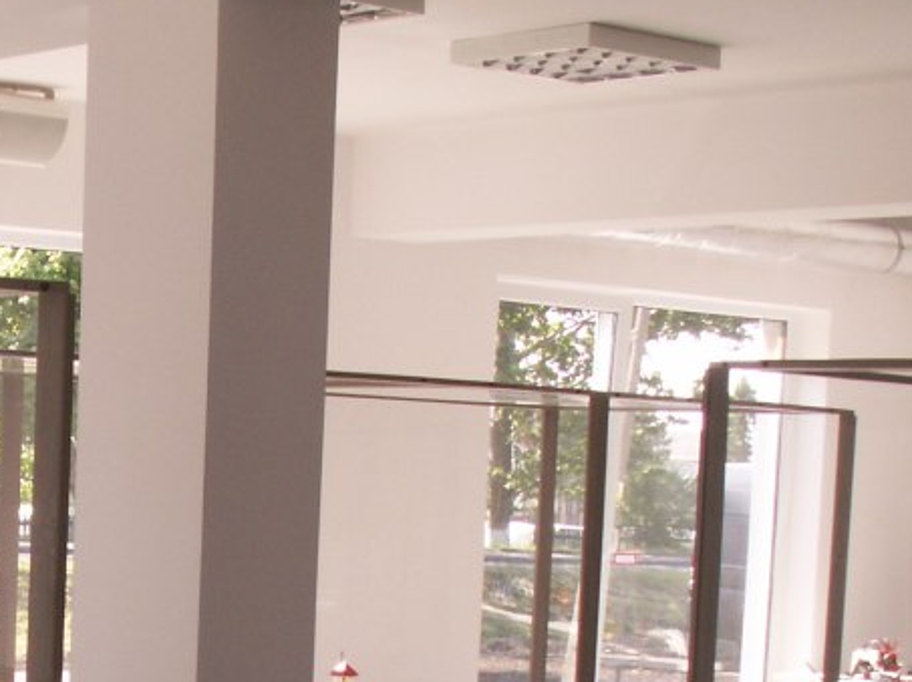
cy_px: 845
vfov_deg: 14.4
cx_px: -44
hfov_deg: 19.2
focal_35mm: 99
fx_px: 2606
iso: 50
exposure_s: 1/50
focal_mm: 5.86
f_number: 5.6
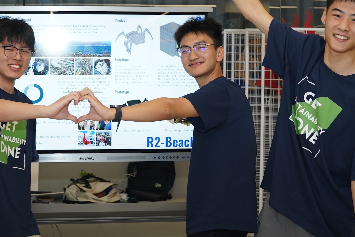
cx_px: 113
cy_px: 114
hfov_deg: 28.4
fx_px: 696
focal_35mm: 71
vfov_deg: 19.3
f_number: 3.5
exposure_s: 1/160
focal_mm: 35.3
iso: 800
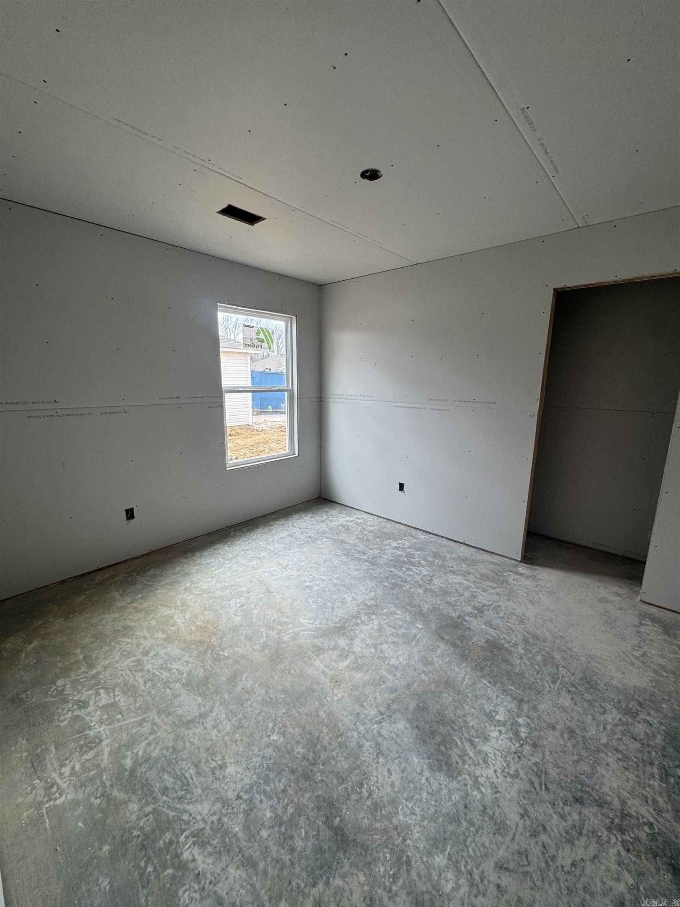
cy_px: 454
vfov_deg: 102.1
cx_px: 340
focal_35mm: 14
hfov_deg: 85.7
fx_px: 367
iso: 80
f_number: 2.2
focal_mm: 2.22
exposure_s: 1/99
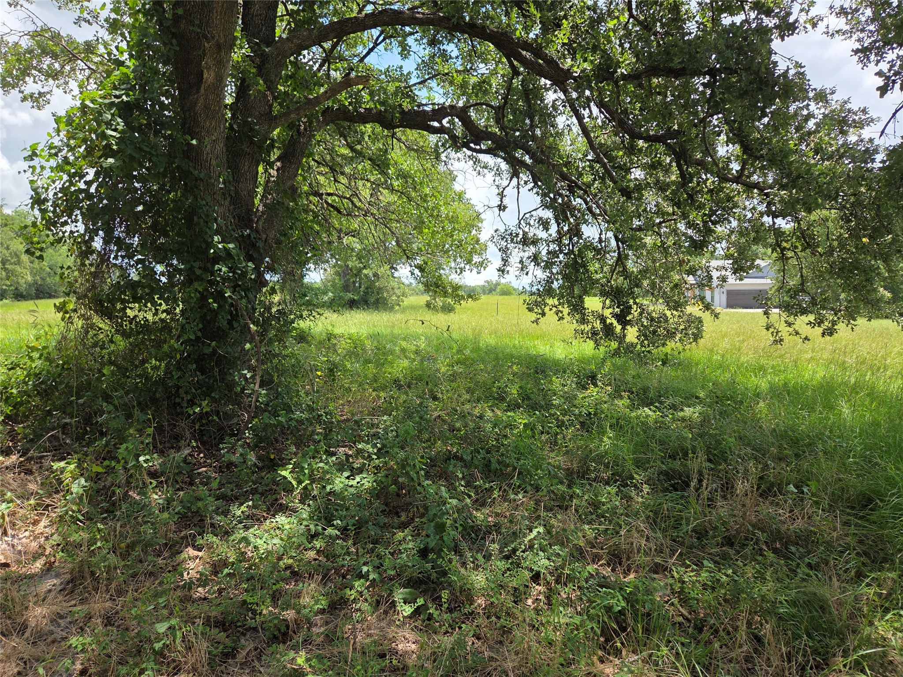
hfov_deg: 73.9
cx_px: 452
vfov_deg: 58.9
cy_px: 338
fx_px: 600
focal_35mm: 23
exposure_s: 1/2510
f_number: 1.8
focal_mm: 5.4
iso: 80
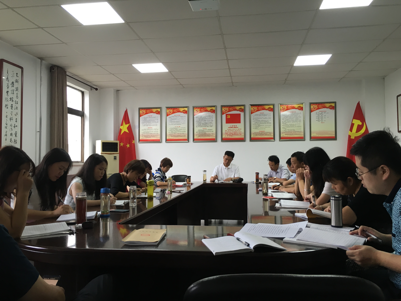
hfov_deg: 61.7
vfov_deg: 48.2
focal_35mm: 29
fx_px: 336
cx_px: 200
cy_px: 150
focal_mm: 4.15
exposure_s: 1/33
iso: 80
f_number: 2.2
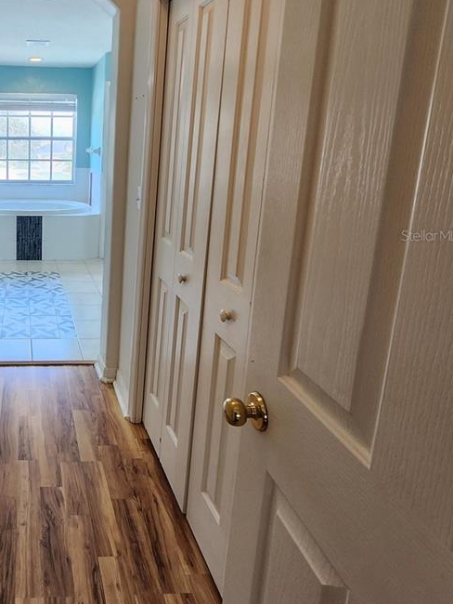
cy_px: 235
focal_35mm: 24
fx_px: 418
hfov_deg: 50.7
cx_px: 49
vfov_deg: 70.7
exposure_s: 1/60
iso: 64
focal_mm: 1.74
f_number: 2.2
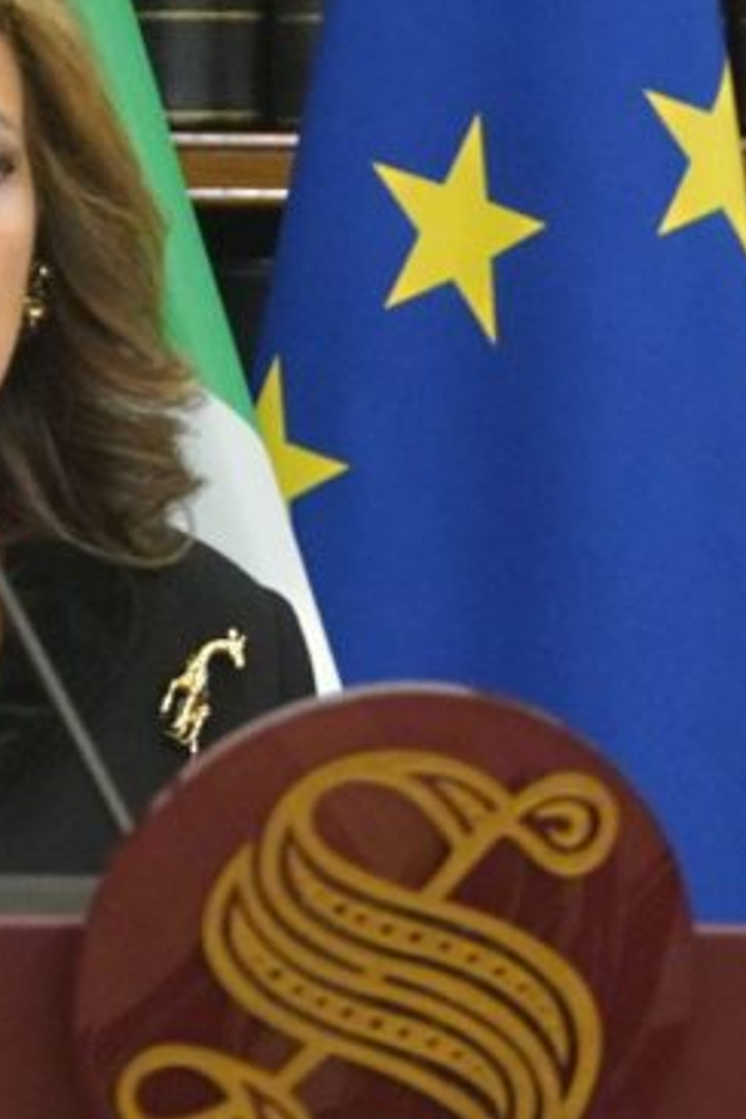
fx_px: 19550
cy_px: 581
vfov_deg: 3.3
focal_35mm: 629
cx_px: 226
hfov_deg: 2.2
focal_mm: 200
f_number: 4
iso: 5000
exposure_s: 1/125
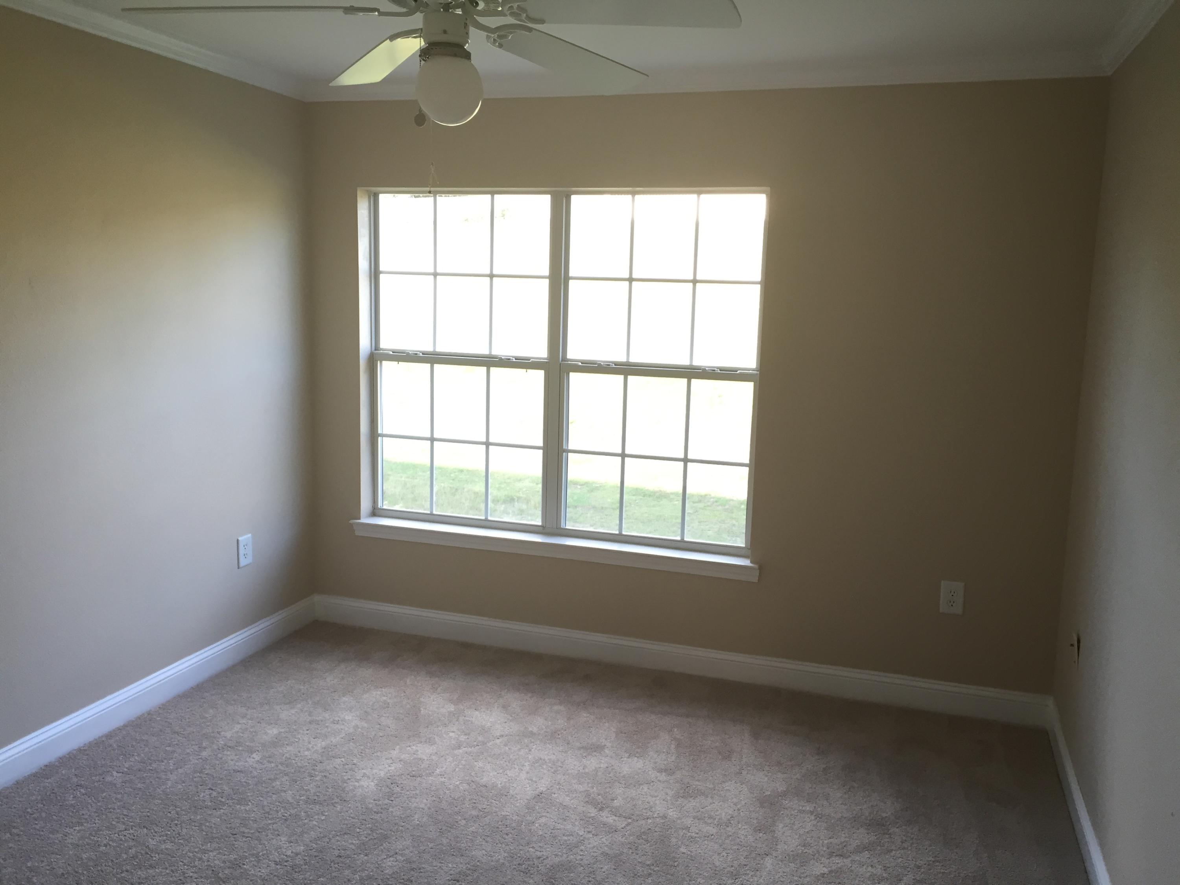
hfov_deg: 61.7
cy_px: 442
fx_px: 989
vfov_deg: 48.2
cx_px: 590
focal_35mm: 29
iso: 32
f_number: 2.2
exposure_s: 1/30
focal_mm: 4.15
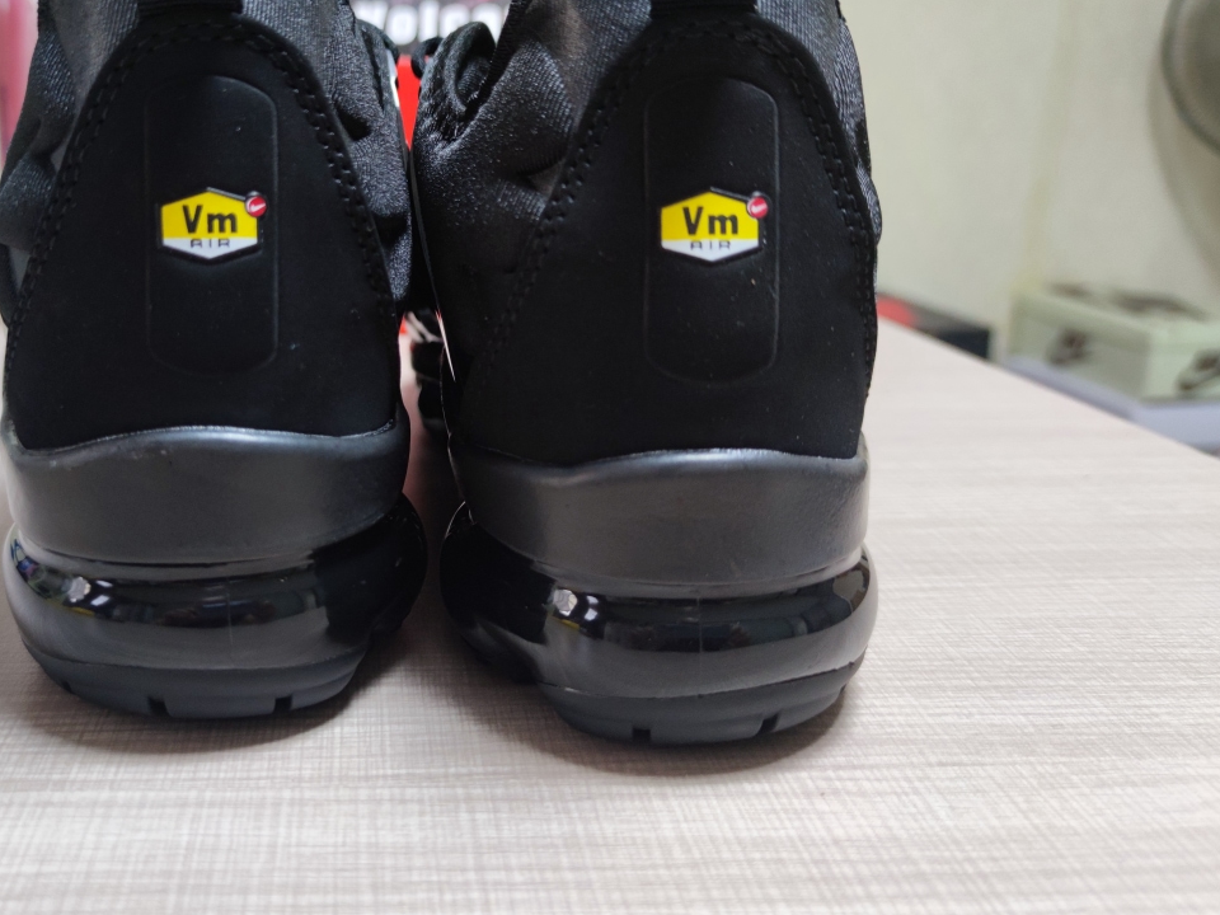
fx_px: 1128
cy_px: 391
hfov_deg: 55.8
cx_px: 426
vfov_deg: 44.0
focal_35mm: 32
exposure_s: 1/50
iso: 309
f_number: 1.69
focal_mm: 6.72
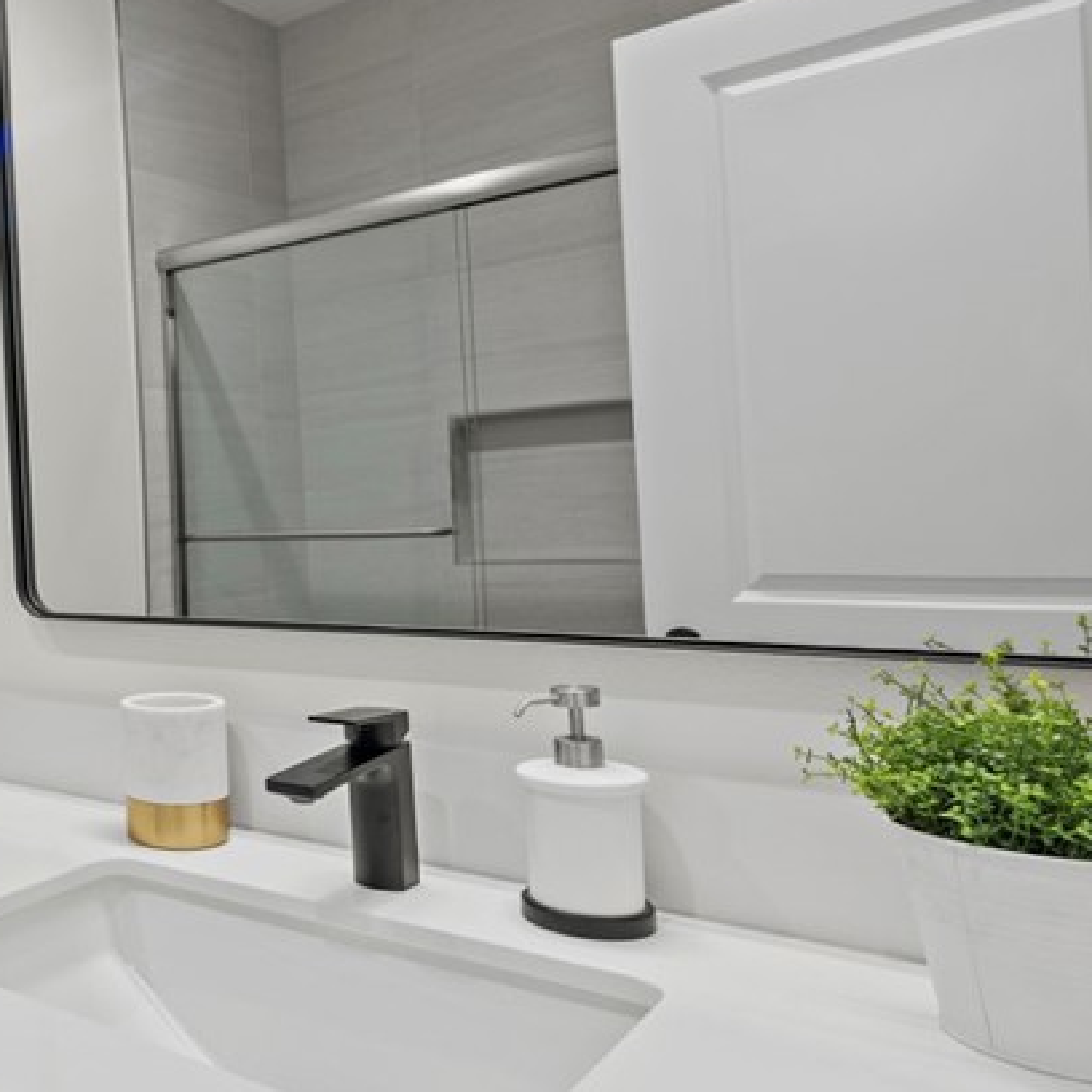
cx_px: -126
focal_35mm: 32
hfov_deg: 40.6
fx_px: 1142
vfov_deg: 51.1
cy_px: 507
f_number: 10
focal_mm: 15
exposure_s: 1/3
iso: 400
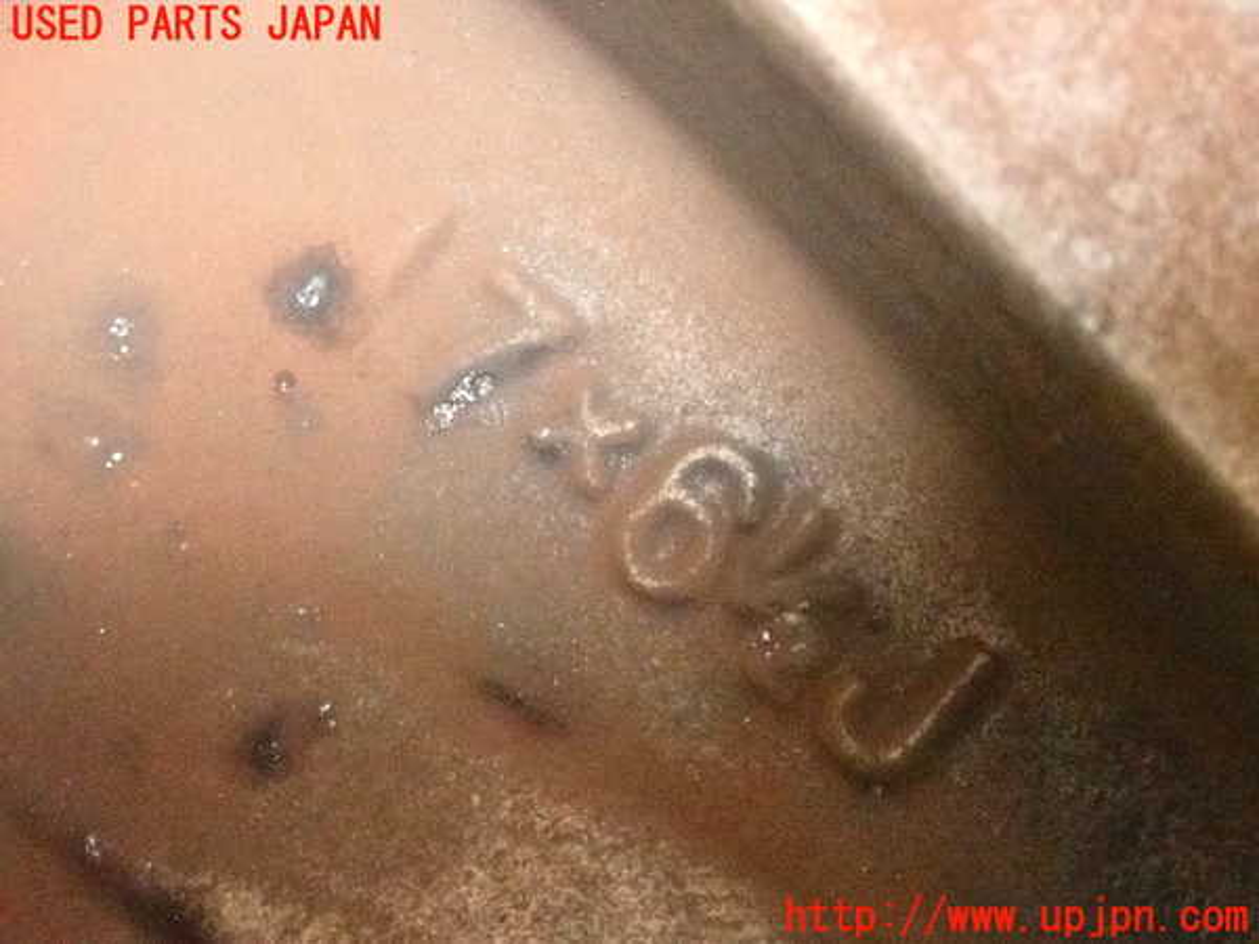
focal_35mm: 100
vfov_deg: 14.8
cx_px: 630
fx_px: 3637
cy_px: 472
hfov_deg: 19.6
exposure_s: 1/125
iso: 10000
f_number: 4.9
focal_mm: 18
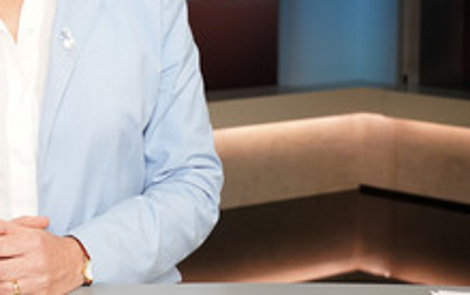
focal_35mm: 73
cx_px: 7
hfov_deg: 26.8
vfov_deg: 17.5
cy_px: 9
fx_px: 936
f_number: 5
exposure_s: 1/160
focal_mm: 35
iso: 2000
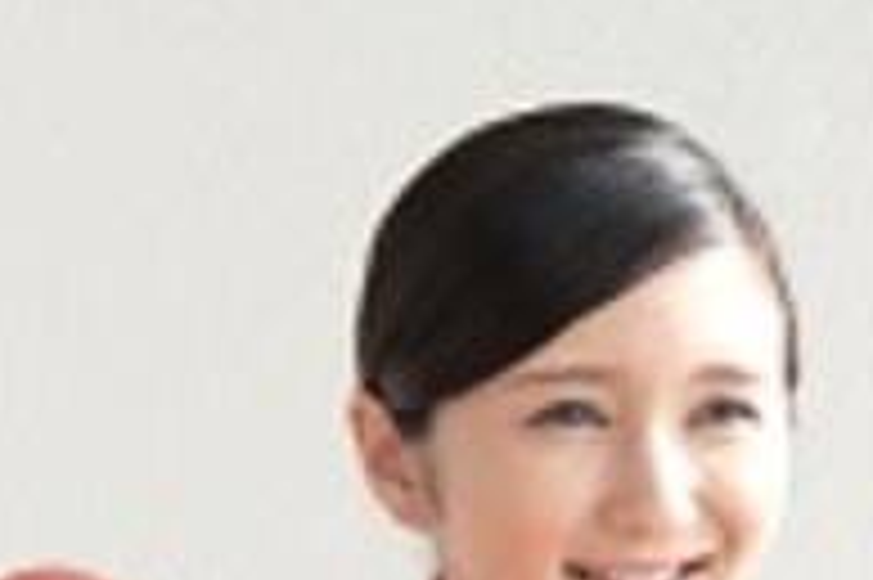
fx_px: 3755
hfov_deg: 13.1
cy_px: 805
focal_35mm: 155
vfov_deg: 8.7
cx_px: 886
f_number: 5.6
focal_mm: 50
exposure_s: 1/125
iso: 125
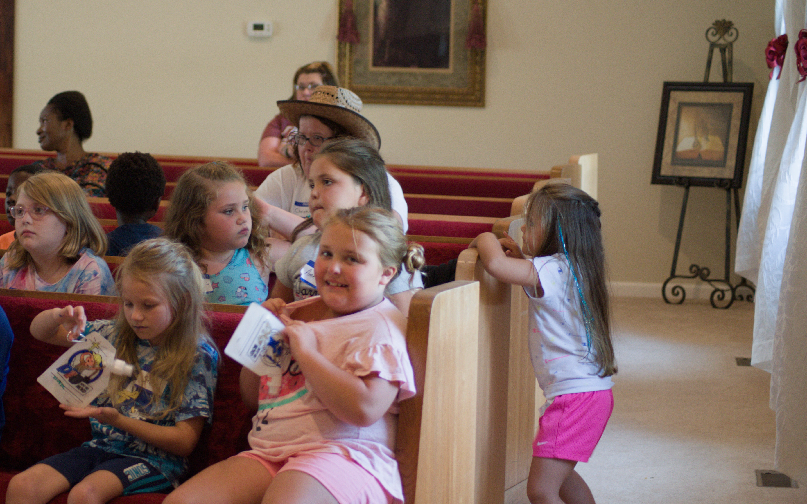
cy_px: 241
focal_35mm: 98
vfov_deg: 13.3
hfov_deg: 21.1
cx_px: 279
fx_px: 2155
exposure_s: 1/60
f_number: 4
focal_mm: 70
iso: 1600
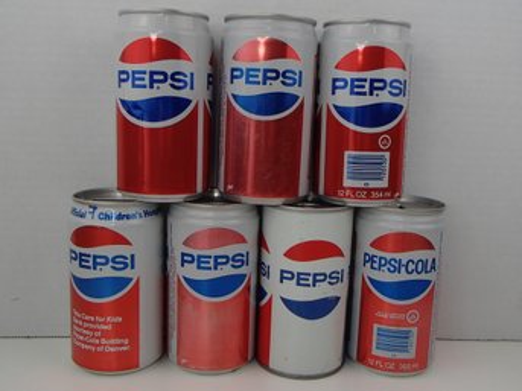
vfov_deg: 38.6
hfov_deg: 50.2
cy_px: 196
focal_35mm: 37
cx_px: 261
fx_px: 558
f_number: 4.7
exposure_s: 1/160
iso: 125
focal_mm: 6.64
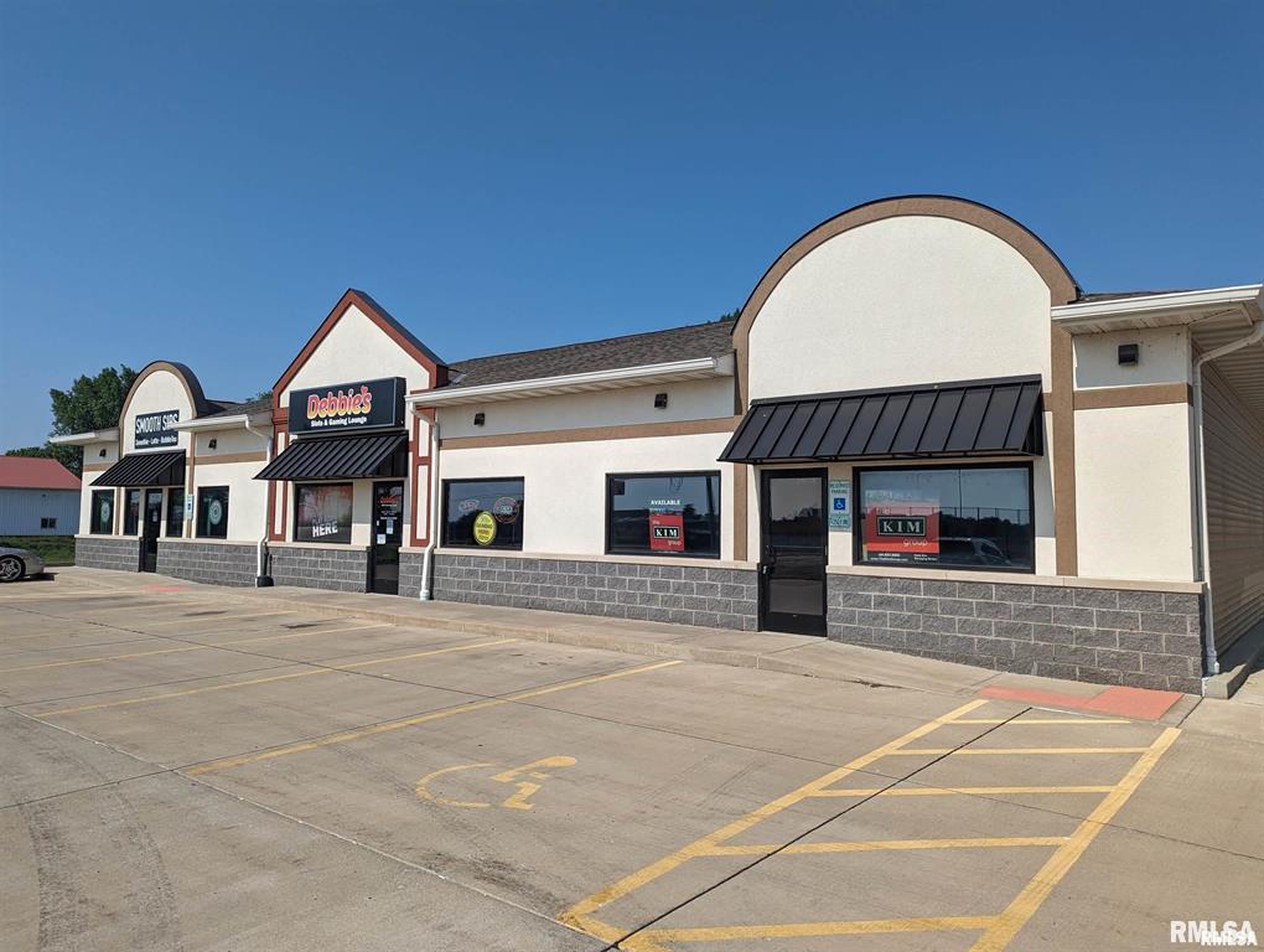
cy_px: 476
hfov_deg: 71.5
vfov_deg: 56.9
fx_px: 878
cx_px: 632
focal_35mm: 24
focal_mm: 6.81
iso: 48
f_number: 1.85
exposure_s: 1/3650
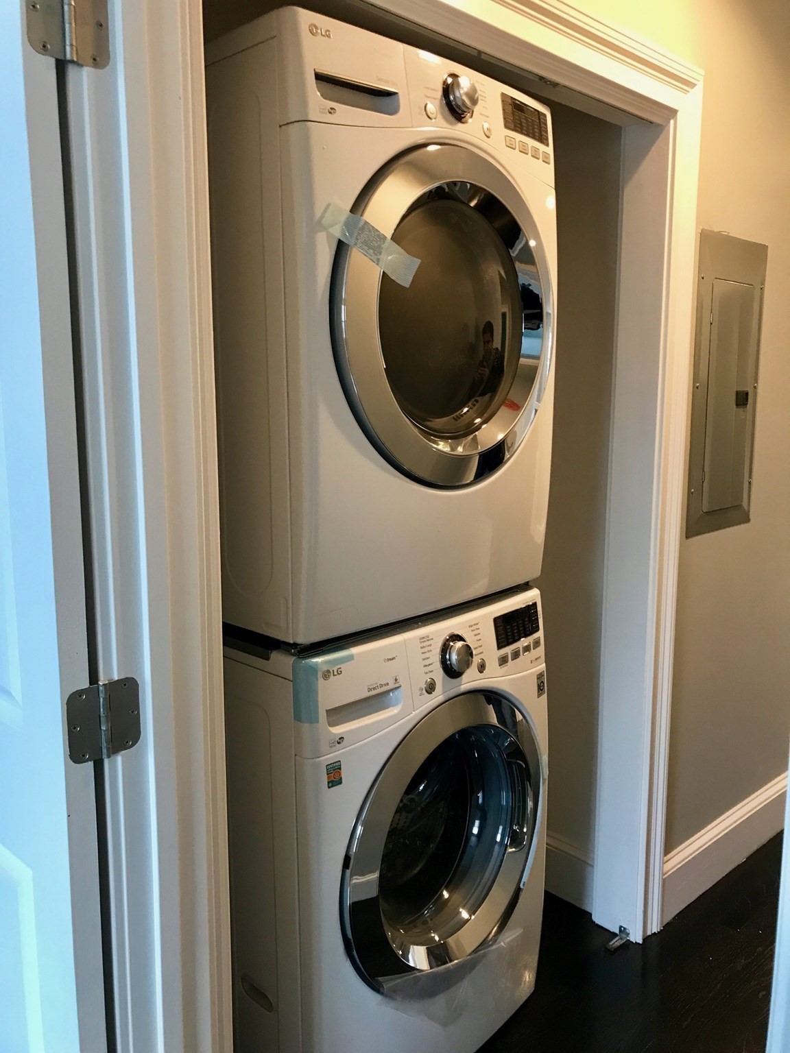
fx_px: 852
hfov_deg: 49.7
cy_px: 526
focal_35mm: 28
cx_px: 395
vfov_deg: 63.4
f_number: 1.8
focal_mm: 3.99
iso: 40
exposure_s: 1/15
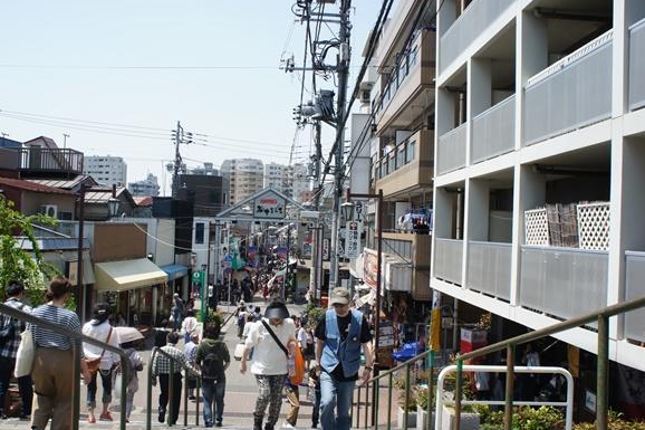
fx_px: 565
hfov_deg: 59.3
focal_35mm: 32
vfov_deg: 41.6
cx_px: 295
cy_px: 223
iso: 200
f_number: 11
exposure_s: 1/160
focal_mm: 19
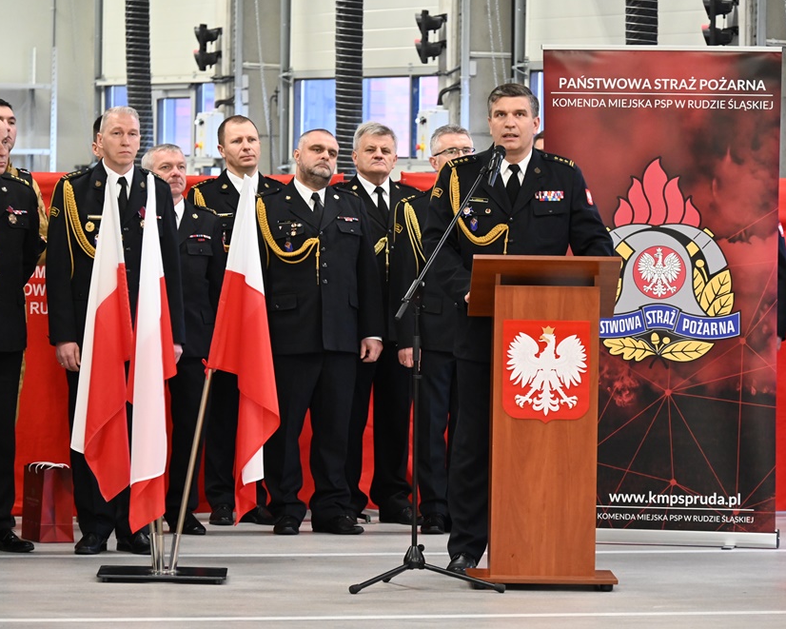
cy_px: 314
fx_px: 5281
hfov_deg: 8.5
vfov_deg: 6.8
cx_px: 433
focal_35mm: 227
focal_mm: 200
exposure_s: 1/125
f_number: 6.3
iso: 5600
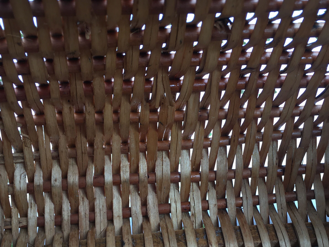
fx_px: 466
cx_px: 174
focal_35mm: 49
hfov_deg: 38.9
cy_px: 199
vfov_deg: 29.0
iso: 25
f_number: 2.2
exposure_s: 1/151
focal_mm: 4.15
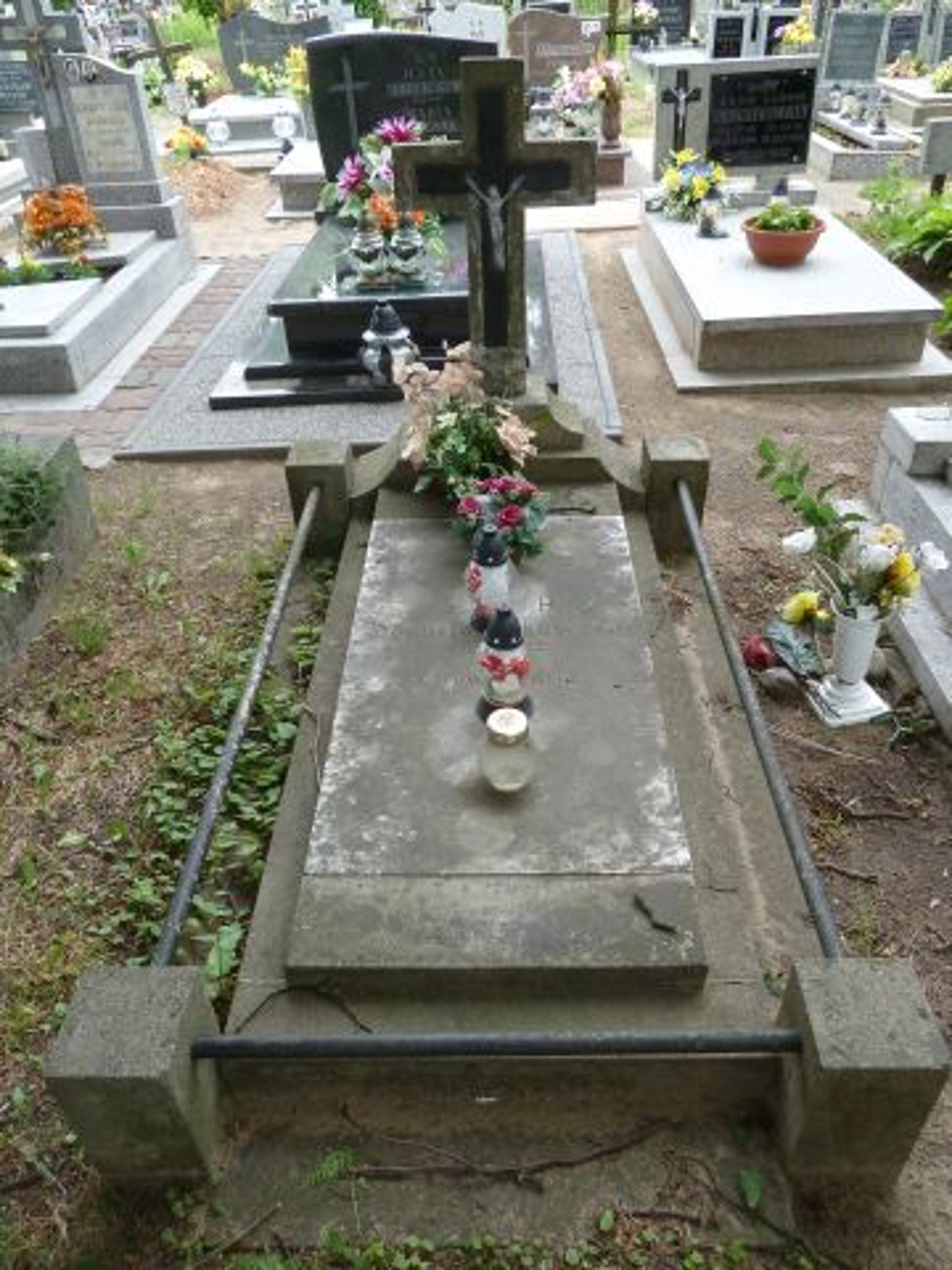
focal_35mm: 25
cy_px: 635
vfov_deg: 69.4
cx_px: 476
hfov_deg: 54.9
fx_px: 917
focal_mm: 4.1
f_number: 3.3
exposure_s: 1/200
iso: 160
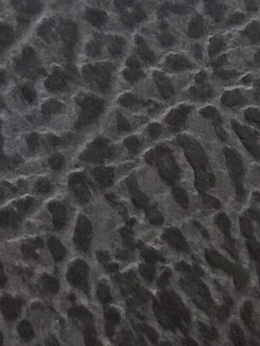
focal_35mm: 176
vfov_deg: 11.0
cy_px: 456
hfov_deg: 7.4
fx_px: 1764
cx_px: 781
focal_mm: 4.15
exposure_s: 1/4
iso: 125
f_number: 2.2
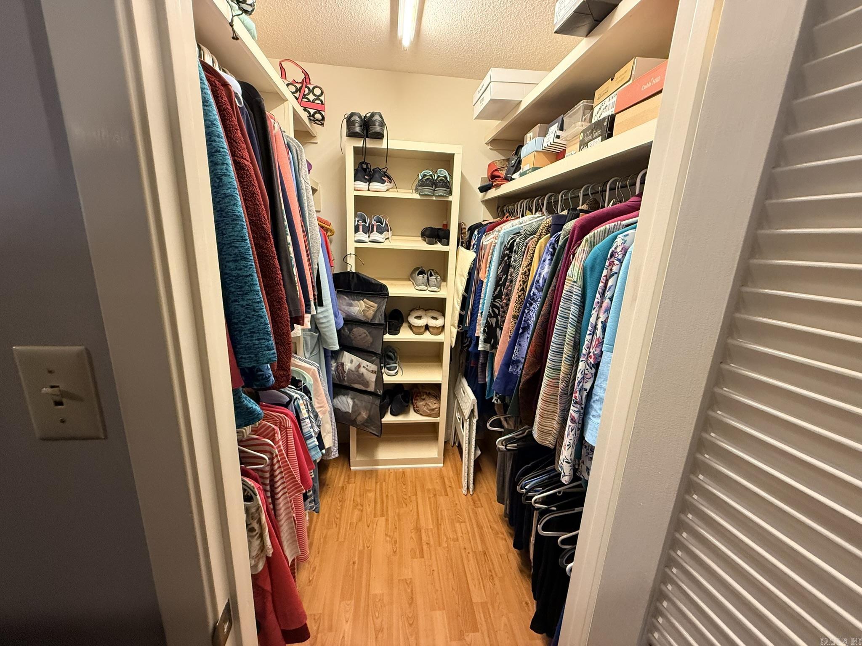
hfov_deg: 102.1
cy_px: 323
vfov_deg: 85.7
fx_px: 349
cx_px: 431
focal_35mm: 14
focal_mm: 2.22
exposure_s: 1/60
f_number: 2.2
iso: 320
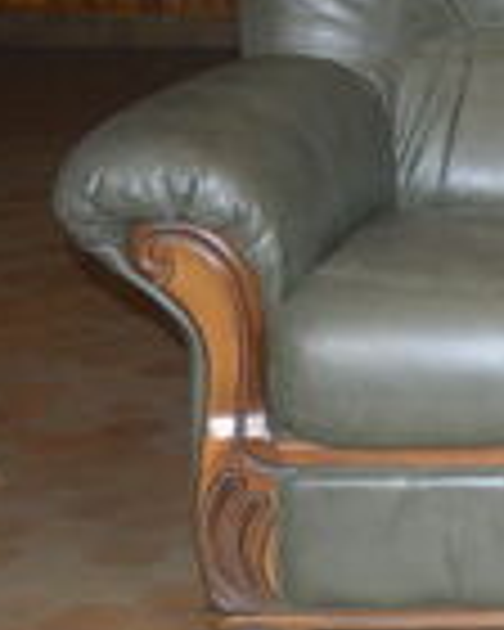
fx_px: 1976
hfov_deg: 12.8
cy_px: 238
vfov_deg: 18.1
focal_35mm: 106
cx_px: 981
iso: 720
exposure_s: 1/60
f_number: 3.5
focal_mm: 22
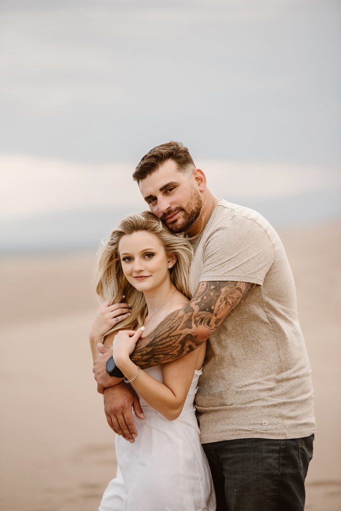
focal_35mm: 155
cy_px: 256
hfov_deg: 8.9
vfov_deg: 13.2
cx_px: 170
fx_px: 2199
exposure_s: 1/2000
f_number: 2.8
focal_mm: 155
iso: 250
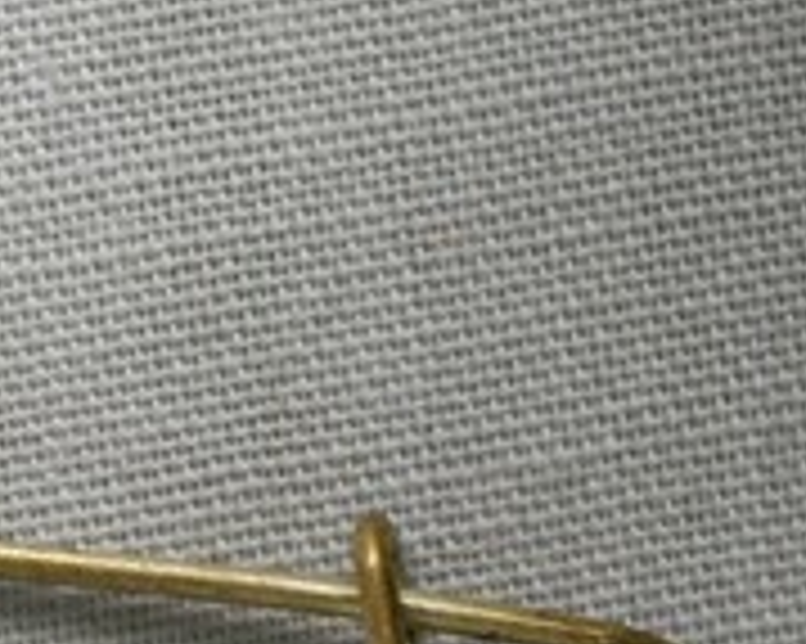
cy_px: 1401
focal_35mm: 302
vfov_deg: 5.0
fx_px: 7200
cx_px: -74
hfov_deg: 6.4
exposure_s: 1/15
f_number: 10
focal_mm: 60
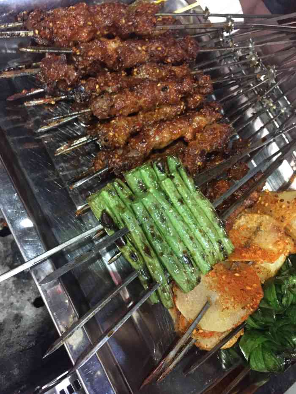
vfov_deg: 61.7
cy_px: 197
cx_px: 148
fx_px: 331
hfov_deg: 48.2
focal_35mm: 29
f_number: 2.2
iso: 320
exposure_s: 1/17
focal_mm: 4.15
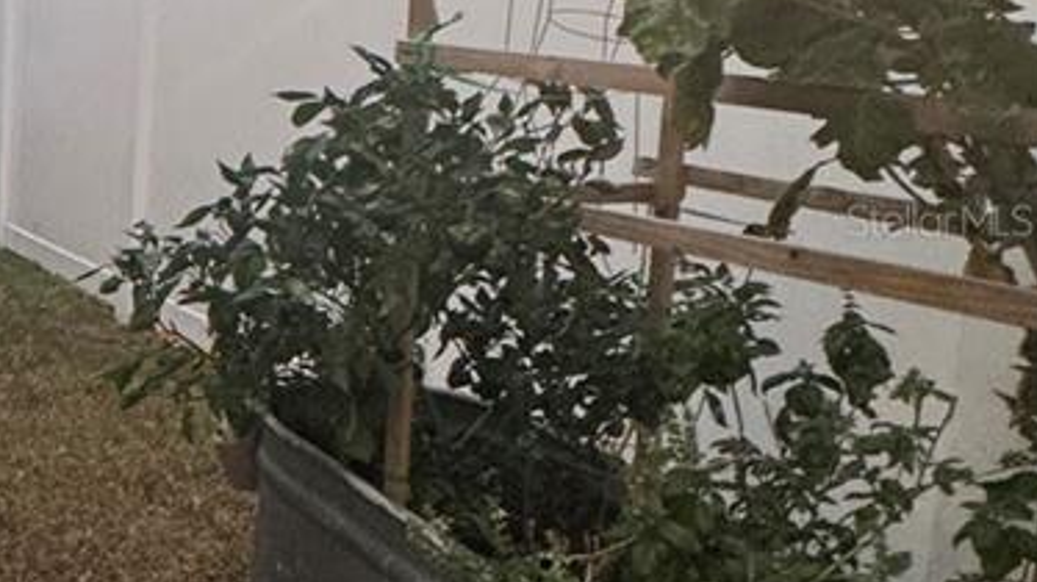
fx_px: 1347
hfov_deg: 34.0
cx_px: -205
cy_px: 219
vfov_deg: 24.3
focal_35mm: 49
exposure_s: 1/60
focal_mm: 2.22
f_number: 2.2
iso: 640
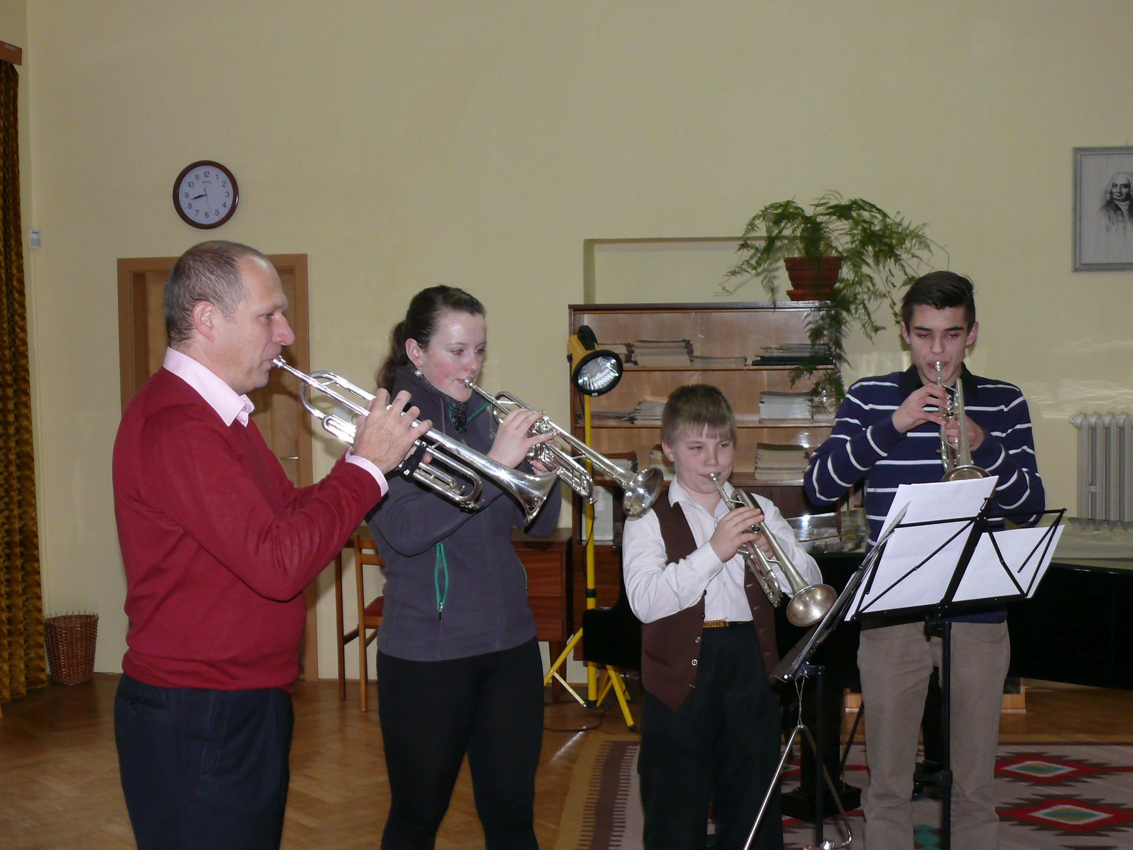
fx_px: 1669
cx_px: 566
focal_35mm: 51
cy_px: 425
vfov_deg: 28.6
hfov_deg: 37.5
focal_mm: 9.4
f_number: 3.2
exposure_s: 1/30
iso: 200
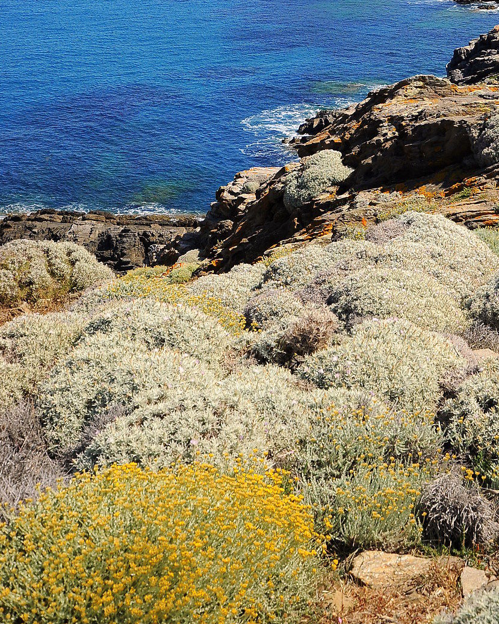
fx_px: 1403
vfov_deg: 24.0
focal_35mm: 76
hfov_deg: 19.7
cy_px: 4
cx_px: 475
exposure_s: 1/500
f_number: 11
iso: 400
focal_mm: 35
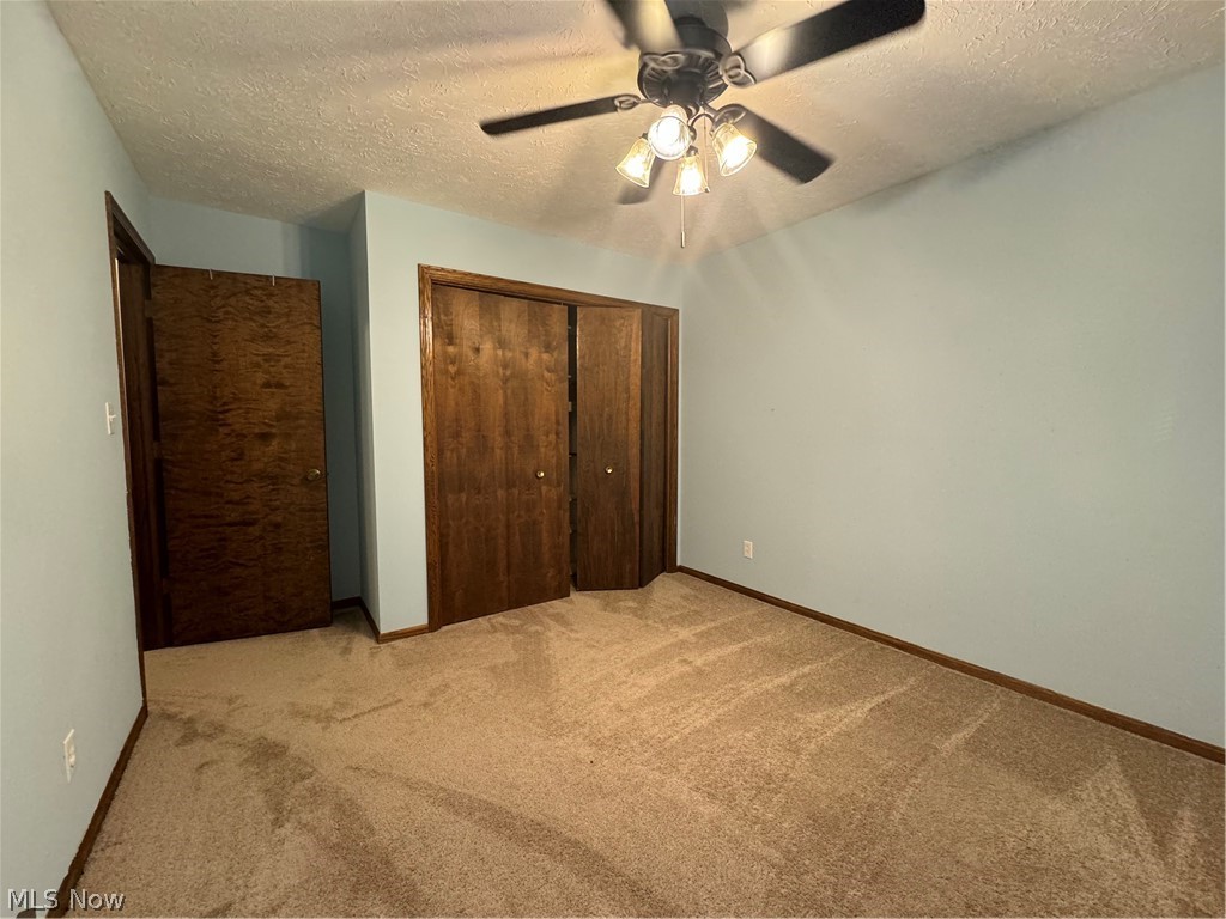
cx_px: 613
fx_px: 496
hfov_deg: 102.1
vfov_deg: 85.7
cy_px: 460
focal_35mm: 14
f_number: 2.2
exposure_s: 1/60
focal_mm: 2.22
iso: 400
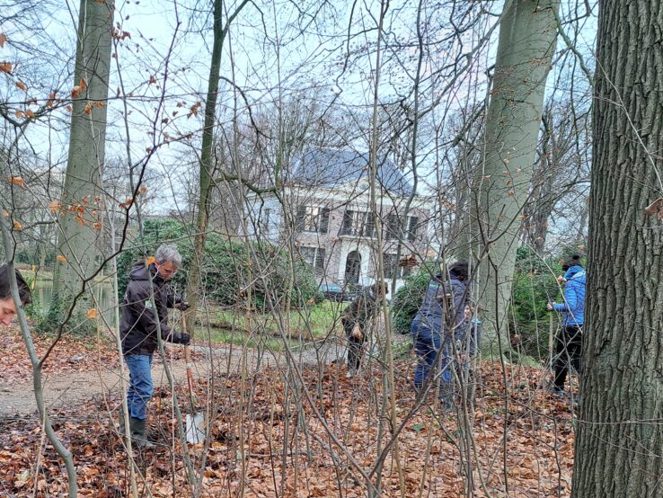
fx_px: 747
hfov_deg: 46.4
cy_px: 390
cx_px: 180
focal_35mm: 39
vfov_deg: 35.8
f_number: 1.8
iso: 50
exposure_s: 1/100
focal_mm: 5.23
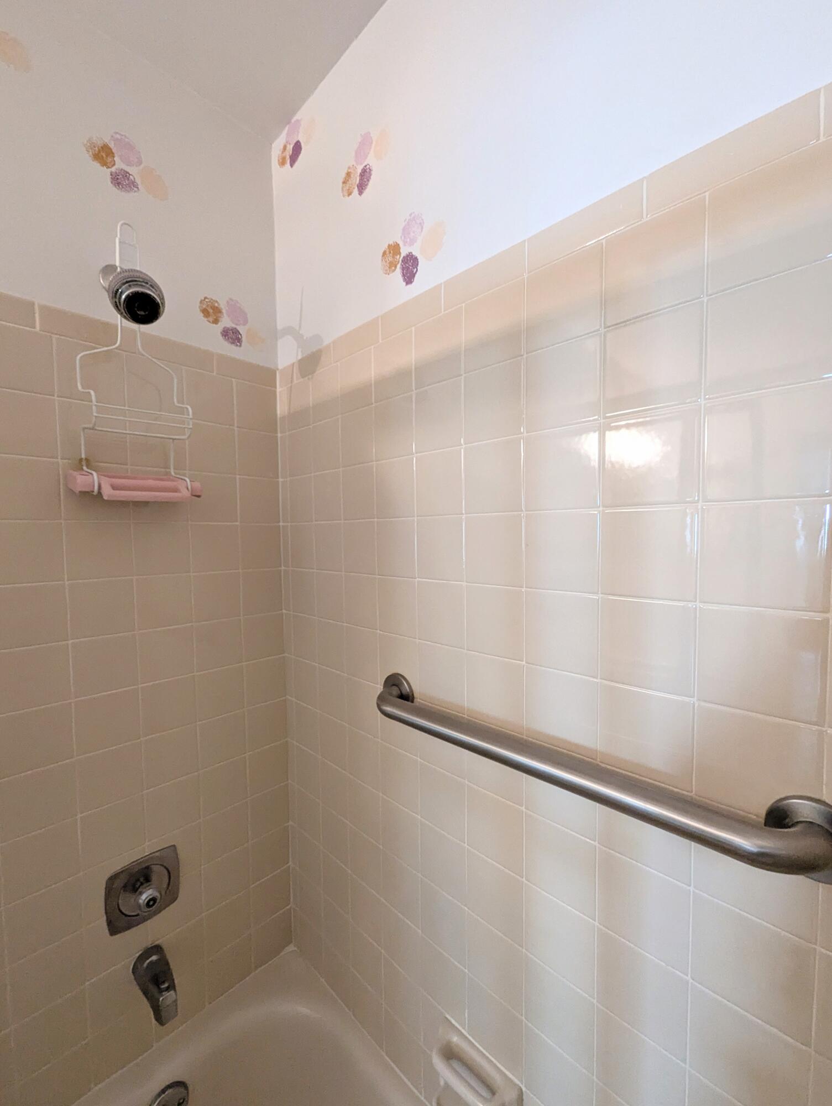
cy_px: 553
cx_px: 416
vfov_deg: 106.1
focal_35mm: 13
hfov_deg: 90.0
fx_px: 416
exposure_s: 1/40
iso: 607
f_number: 2.2
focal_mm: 1.95
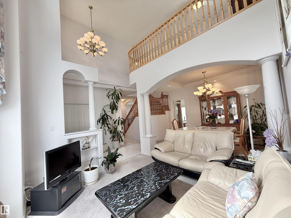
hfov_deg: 102.1
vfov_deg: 85.7
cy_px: 109
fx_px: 118
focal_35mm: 14
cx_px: 146
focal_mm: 2.22
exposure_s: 1/120
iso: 64
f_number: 2.2
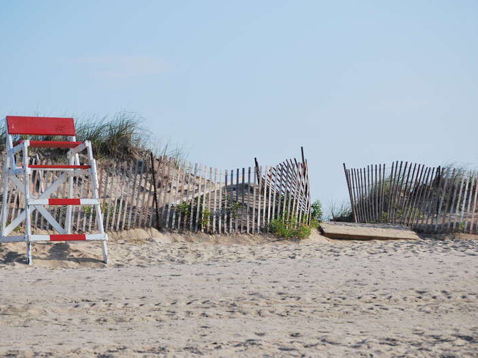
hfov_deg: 14.1
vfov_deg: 10.6
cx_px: 218
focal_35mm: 140
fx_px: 1933
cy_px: 178
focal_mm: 86
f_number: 7.1
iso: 200
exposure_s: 1/800
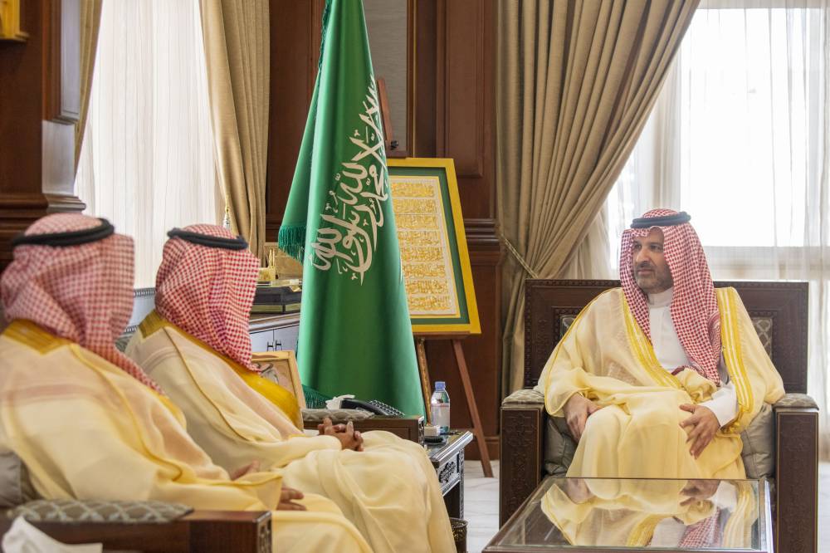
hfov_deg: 28.9
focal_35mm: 70
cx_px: 415
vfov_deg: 19.4
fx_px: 1613
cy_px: 276
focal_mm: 70
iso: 1250
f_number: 5
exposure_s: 1/125
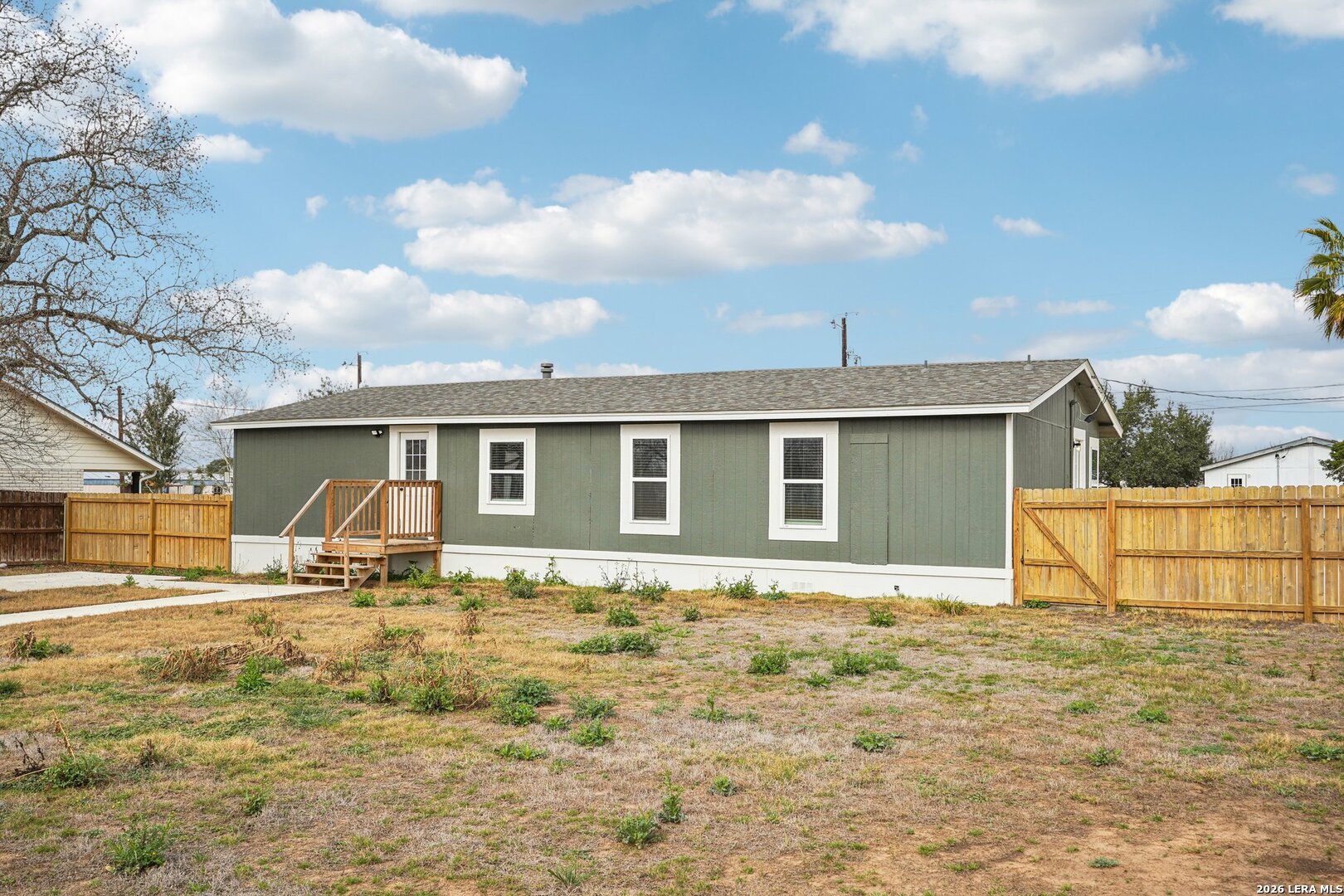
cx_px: 672
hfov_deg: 61.9
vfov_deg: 43.6
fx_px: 1120
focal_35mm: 30
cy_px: 448
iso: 100
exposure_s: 1/400
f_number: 8
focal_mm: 30
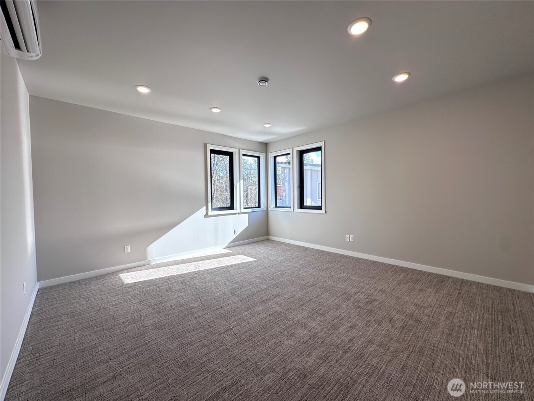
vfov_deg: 85.7
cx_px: 267
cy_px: 200
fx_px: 216
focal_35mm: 14
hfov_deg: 102.1
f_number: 2.2
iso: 40
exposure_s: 1/159
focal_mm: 2.22
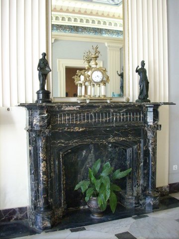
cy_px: 120
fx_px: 255
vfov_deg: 50.1
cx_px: 90
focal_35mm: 37
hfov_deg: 38.7
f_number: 2.8
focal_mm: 6.2
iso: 417
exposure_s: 1/30
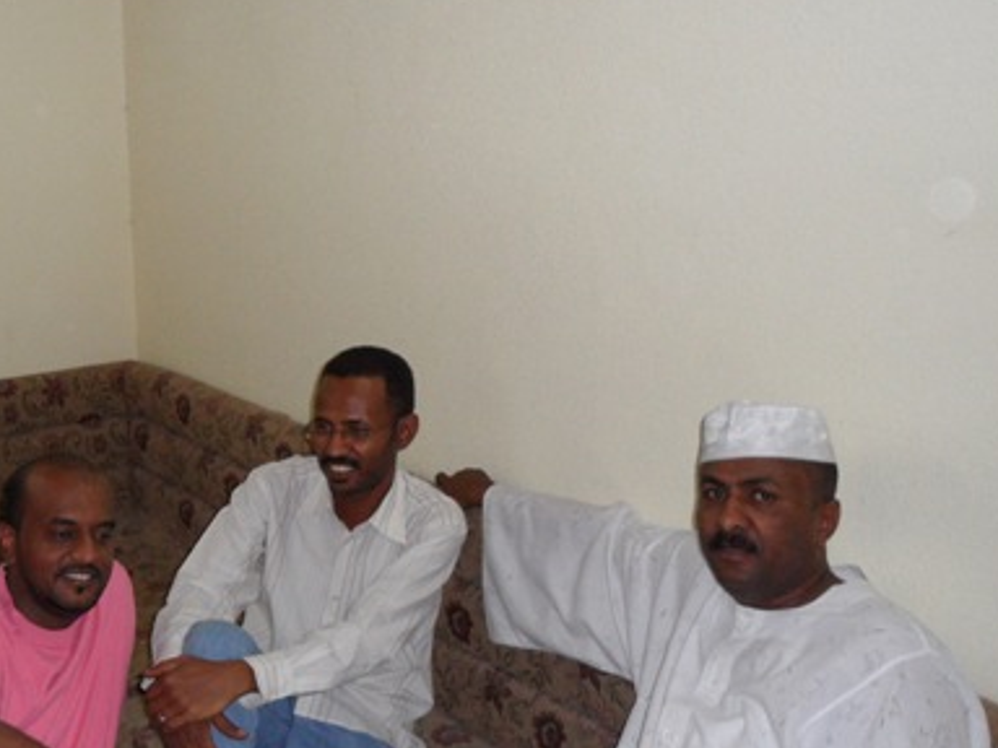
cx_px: 203
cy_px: 421
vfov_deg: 32.1
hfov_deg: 40.4
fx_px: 1297
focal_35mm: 45
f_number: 3.5
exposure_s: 1/45
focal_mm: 4.9
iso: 200
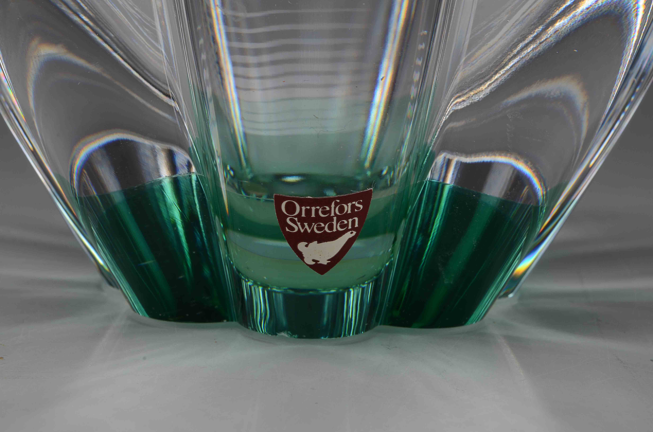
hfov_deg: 24.7
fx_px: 1493
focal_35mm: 82
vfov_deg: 16.5
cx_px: 326
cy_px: 216
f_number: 20
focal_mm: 55
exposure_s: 1/80
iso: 100
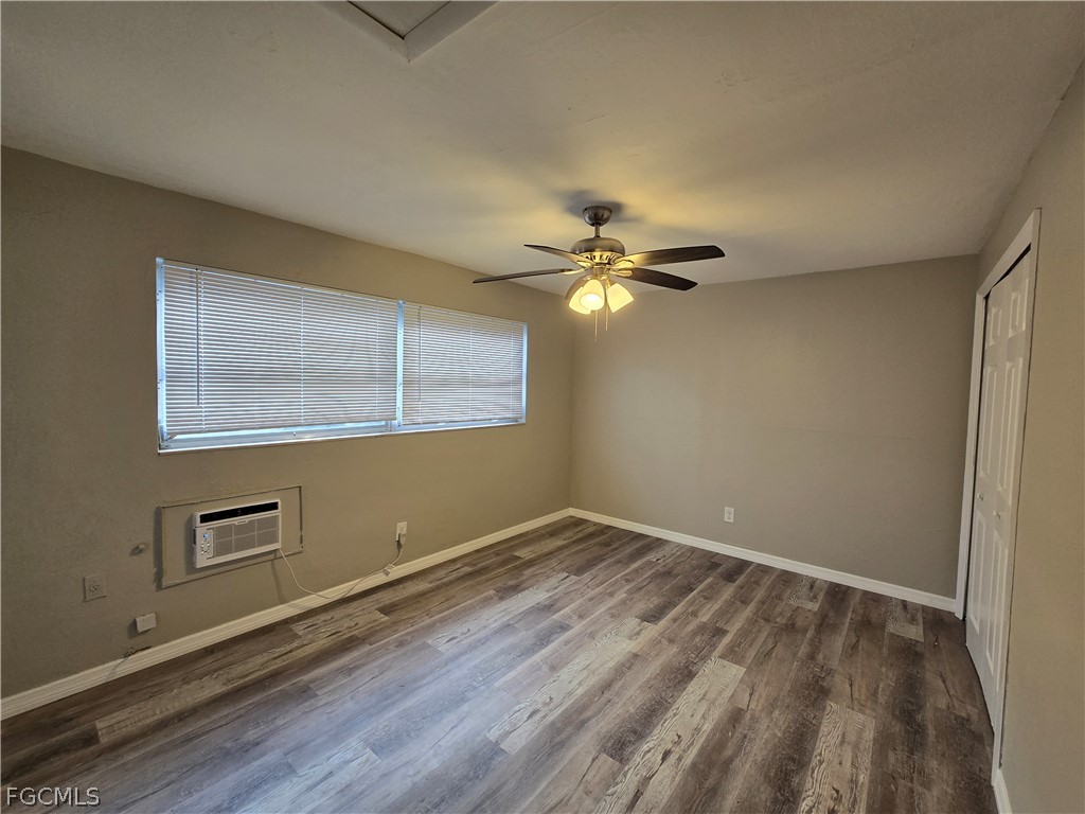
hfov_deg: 106.2
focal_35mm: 13
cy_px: 407
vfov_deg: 89.9
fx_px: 407
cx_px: 542
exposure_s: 1/60
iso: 125
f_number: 2.2
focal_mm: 2.2
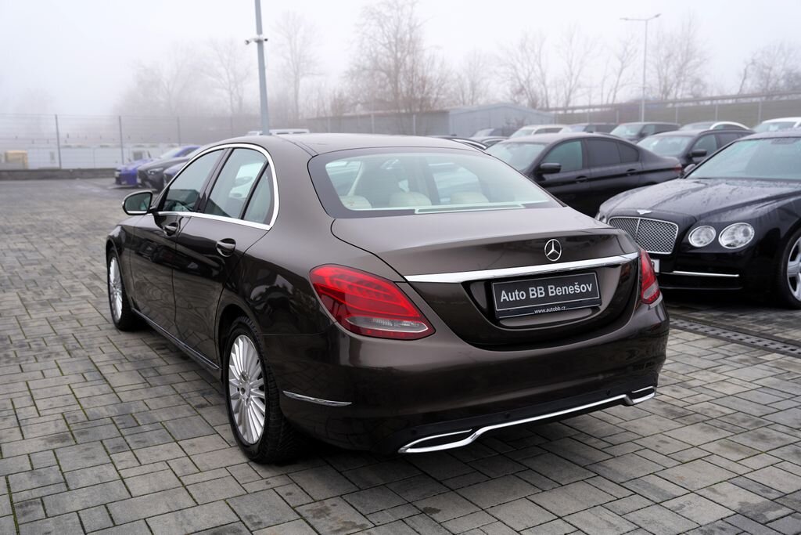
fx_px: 757
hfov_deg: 55.8
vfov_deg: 38.9
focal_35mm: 34
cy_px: 268
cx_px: 400
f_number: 4.5
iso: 100
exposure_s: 1/100
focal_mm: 34
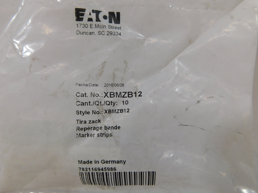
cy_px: 96
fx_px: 171
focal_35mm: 23
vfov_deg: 58.9
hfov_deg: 73.9
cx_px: 129
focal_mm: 4
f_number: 3
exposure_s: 1/30
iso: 125
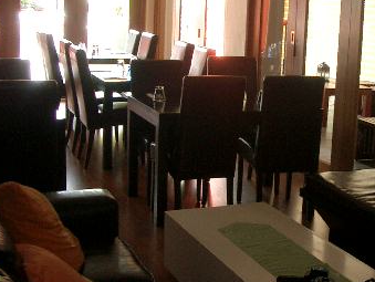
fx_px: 716
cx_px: 304
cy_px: 132
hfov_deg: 28.7
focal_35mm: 66
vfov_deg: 22.3
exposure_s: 1/40
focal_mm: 5.8
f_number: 2.6
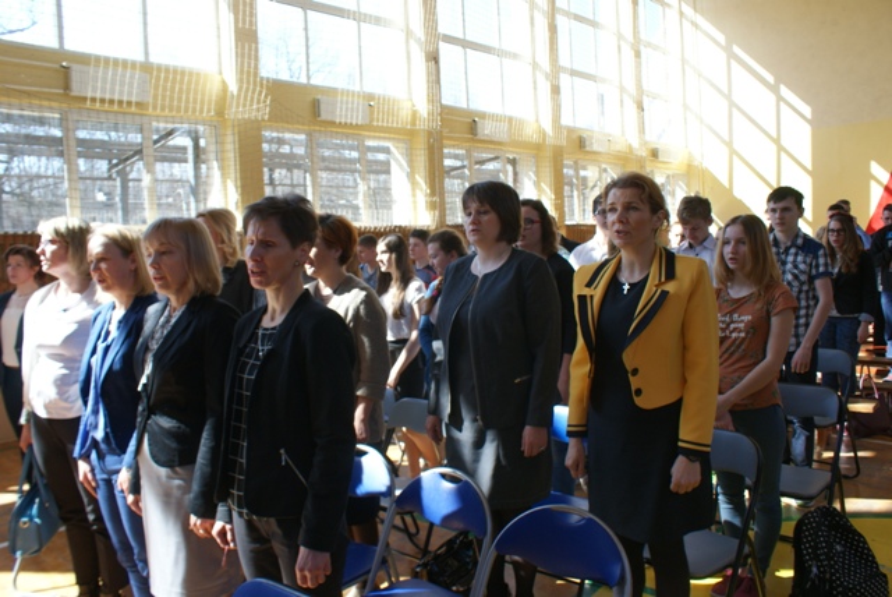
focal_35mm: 27
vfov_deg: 48.0
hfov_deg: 67.3
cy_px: 298
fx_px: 670
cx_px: 446
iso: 100
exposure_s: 1/50
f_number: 5.6
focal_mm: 18
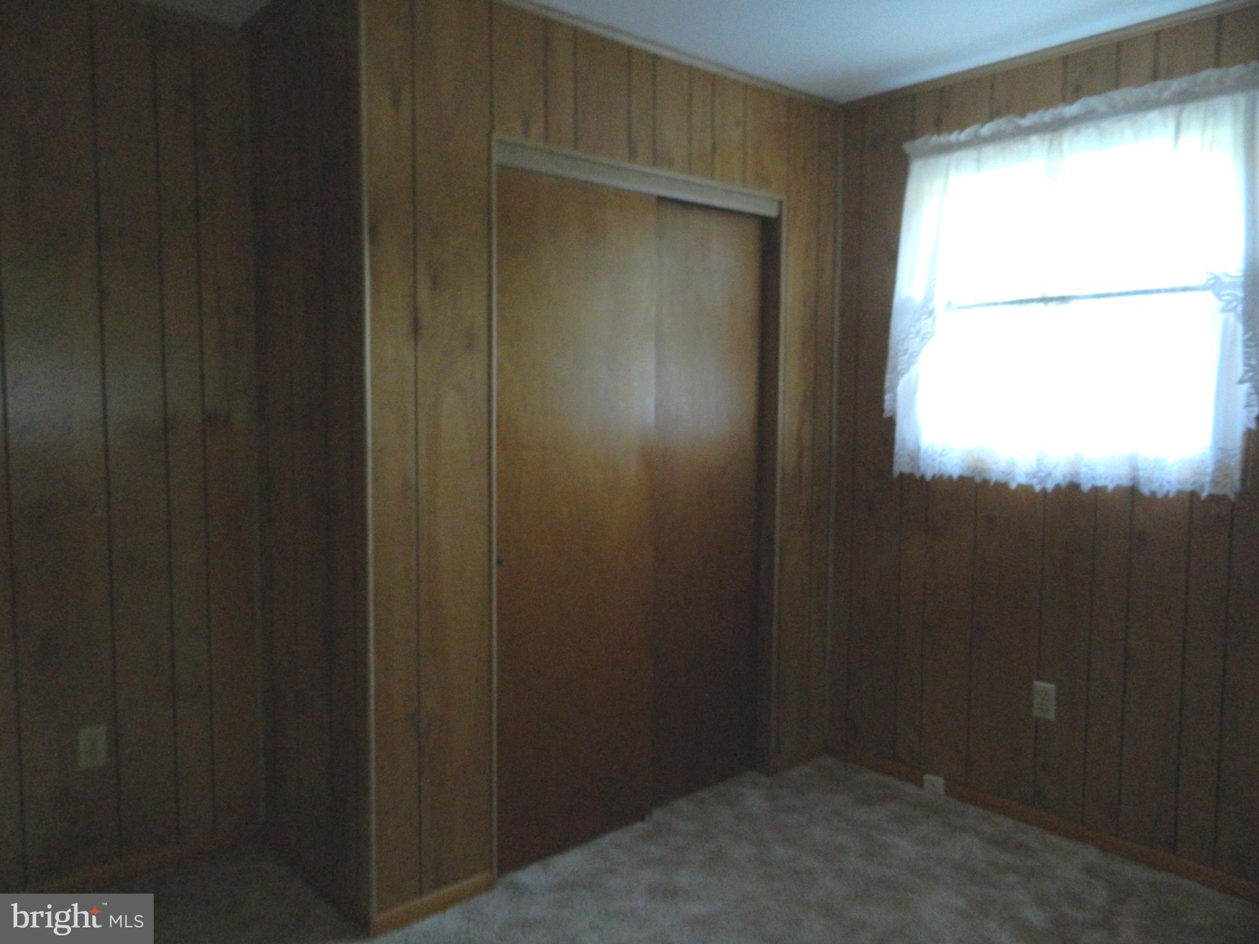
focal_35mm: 25
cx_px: 630
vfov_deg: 54.9
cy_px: 472
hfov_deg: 69.4
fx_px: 909
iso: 400
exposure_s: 1/15
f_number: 3.1
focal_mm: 4.5
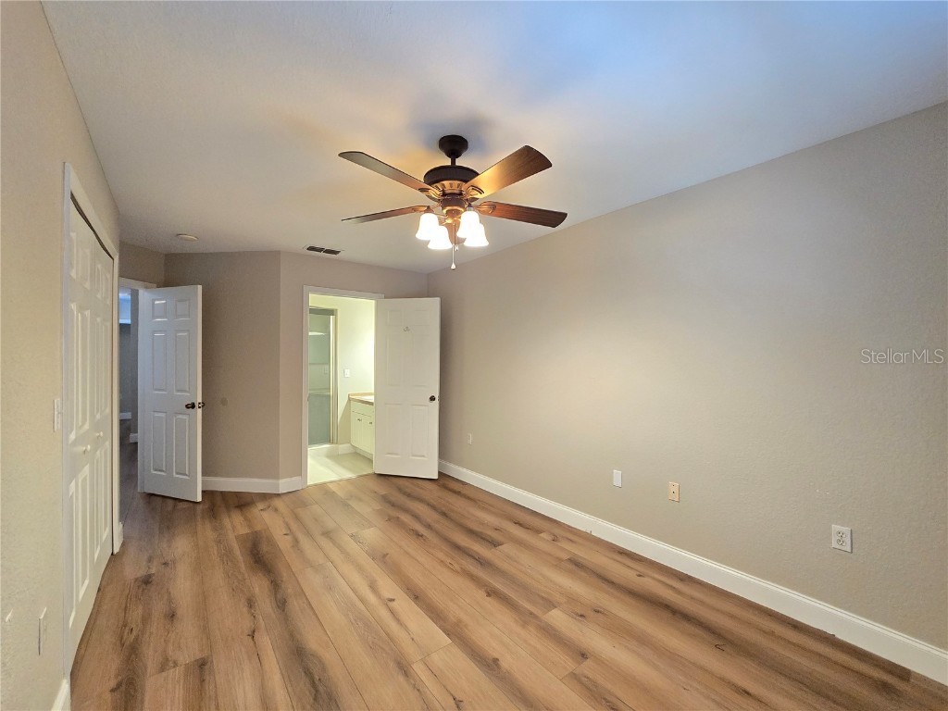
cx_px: 474
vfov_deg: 89.9
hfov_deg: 106.2
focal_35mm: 13
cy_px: 356
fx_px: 356
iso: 640
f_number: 2.2
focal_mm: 2.2
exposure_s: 1/60
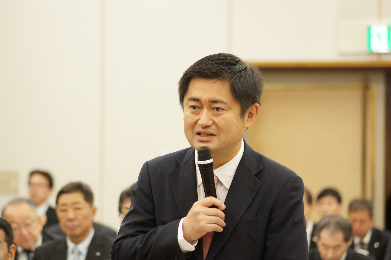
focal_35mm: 270
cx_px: 196
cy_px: 130
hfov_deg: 7.6
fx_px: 2929
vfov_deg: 5.1
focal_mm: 180
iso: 800
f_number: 5.6
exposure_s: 1/80
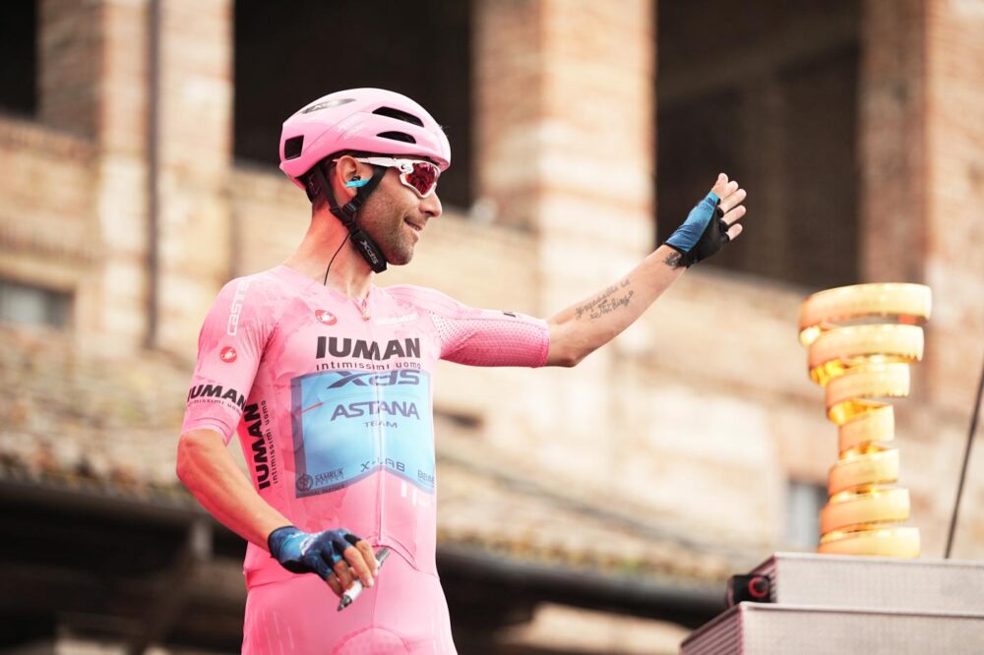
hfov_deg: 13.8
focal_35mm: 149
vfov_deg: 9.2
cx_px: 492
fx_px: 4071
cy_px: 328
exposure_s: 1/2500
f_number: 2.8
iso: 1000
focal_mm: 149
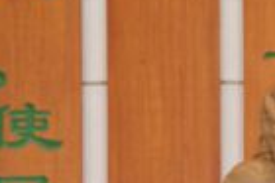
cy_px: 124
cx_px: 489
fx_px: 3882
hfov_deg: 4.0
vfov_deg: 2.7
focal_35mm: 509
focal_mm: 95
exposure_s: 1/6
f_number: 5.6
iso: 320
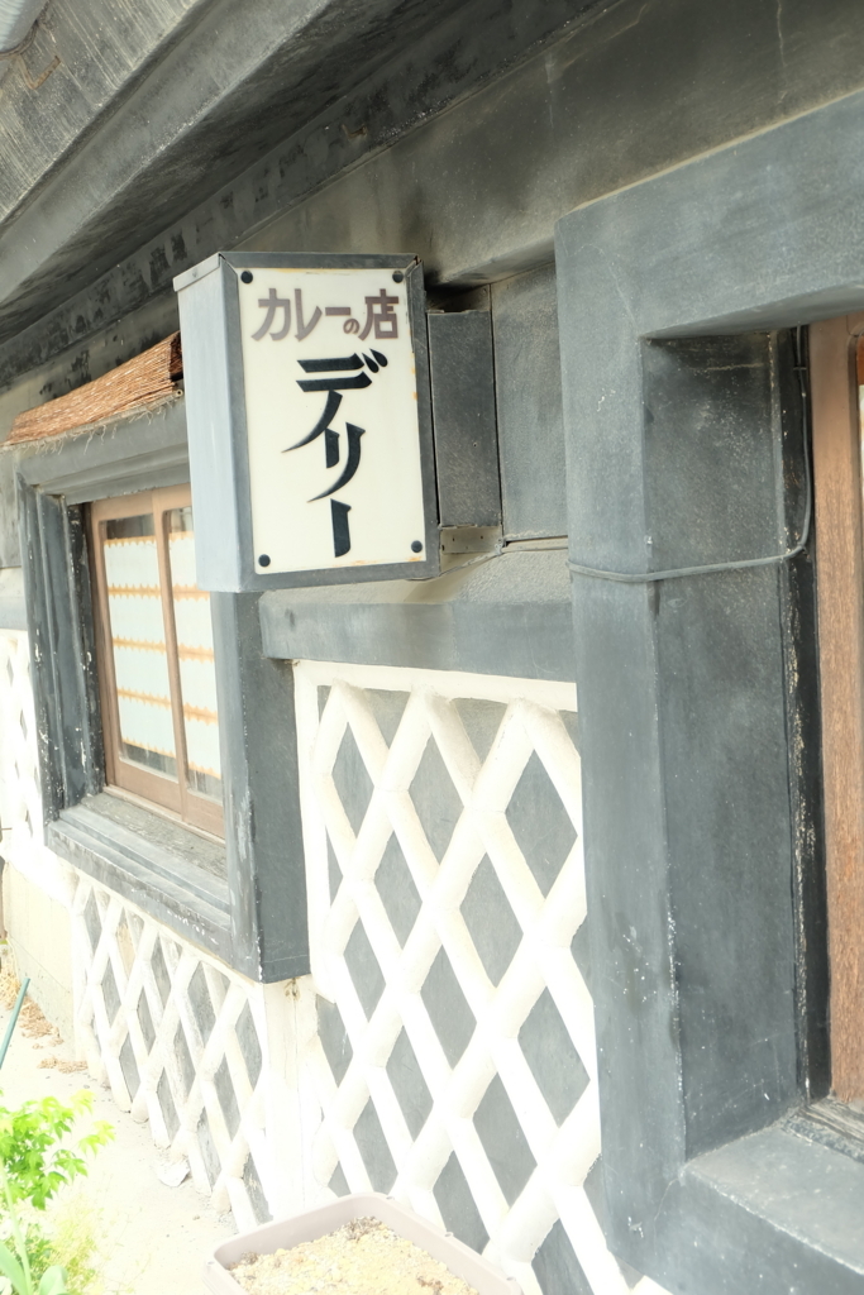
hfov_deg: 30.5
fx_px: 1583
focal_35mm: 44
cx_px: 432
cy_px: 648
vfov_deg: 44.5
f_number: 4.7
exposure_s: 1/85
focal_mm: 29.5
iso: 400
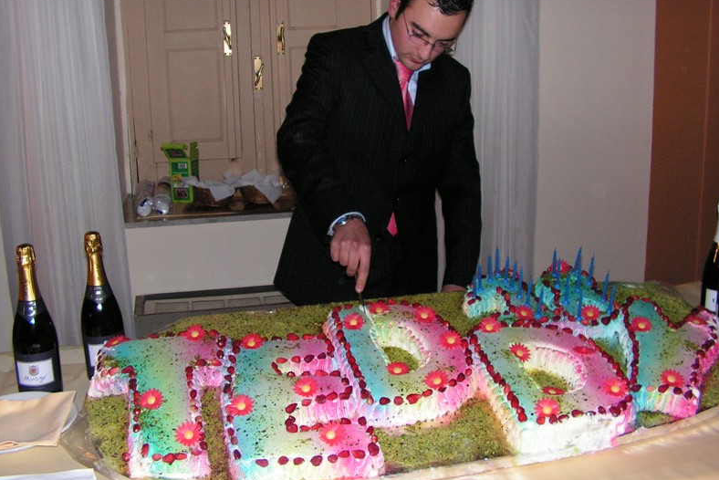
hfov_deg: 50.7
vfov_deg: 35.0
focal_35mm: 38
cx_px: 362
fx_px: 759
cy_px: 209
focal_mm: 6
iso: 200
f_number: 3.2
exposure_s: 1/40
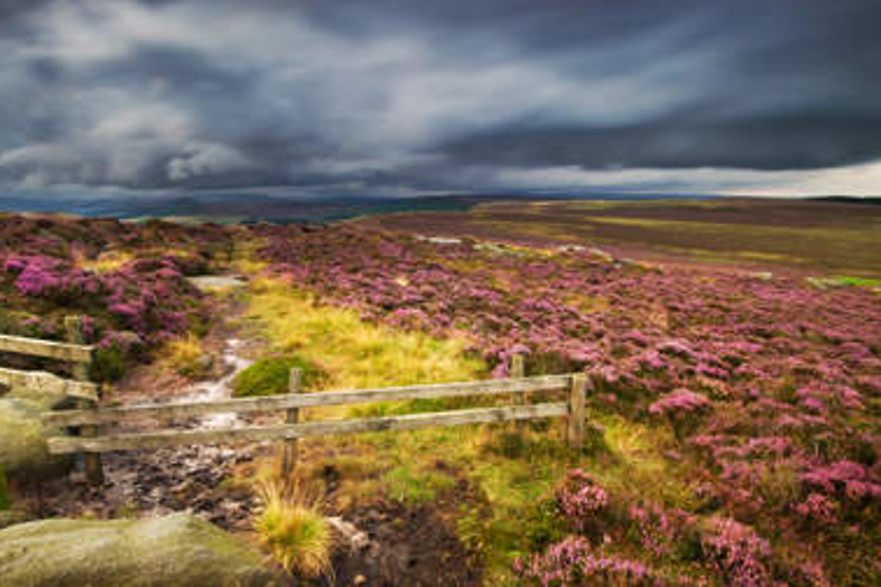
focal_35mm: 19
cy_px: 288
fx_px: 465
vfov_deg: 64.5
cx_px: 417
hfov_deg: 86.8
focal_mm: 12
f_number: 25
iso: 100
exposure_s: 8
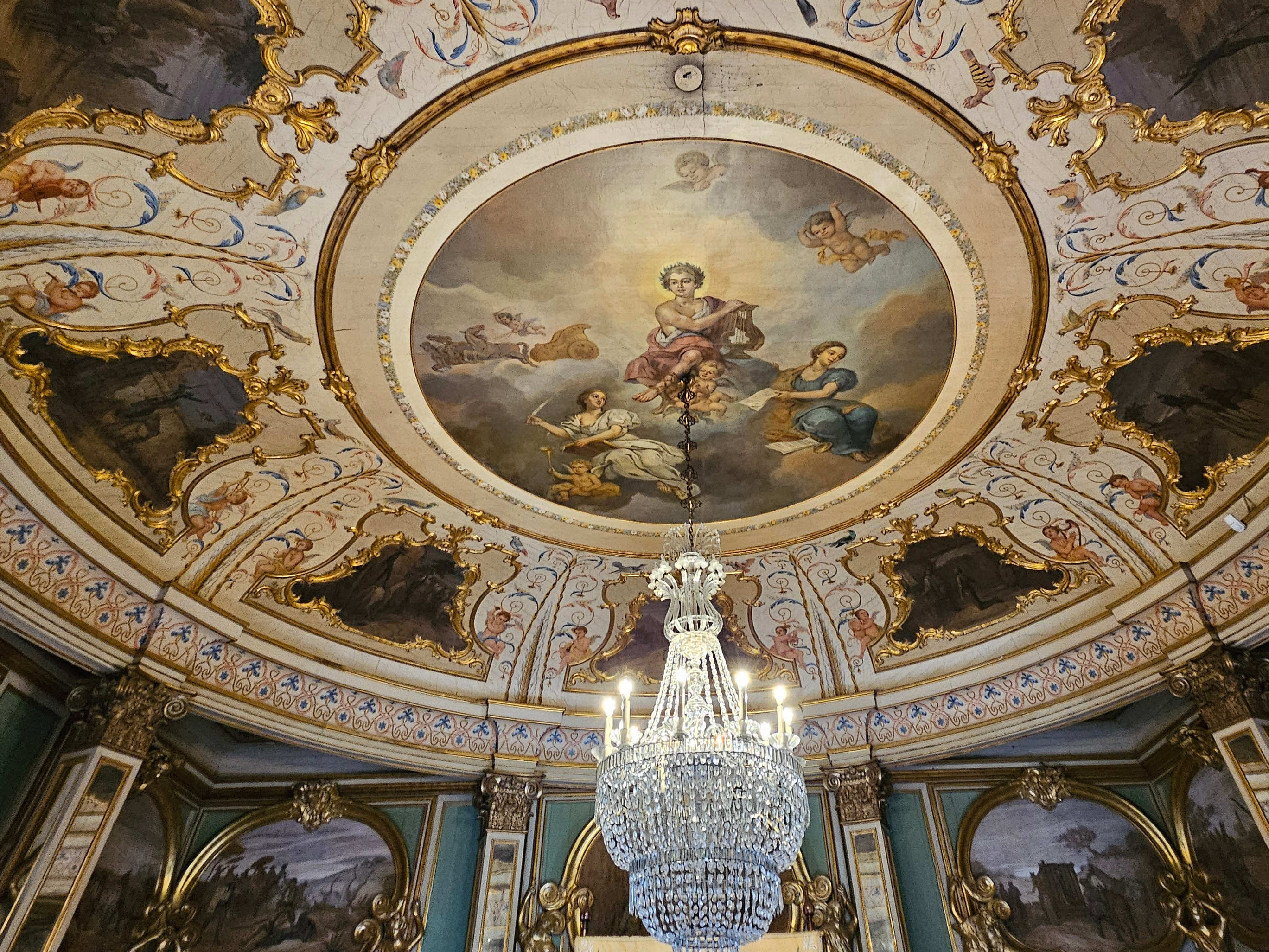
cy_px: 340
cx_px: 687
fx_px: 697
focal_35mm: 19
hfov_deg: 84.5
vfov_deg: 67.3
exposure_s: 1/25
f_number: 2.2
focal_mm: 2.2
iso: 640
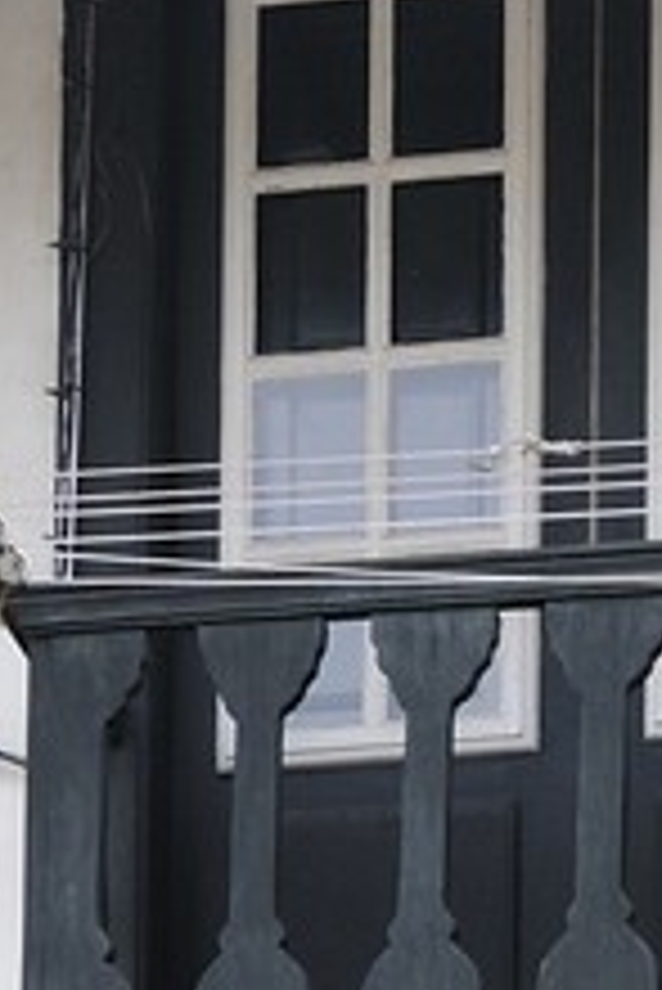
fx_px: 9611
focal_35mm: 349
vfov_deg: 5.4
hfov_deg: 3.9
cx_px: 1128
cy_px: 3294
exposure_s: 1/160
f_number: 10
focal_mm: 48
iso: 400
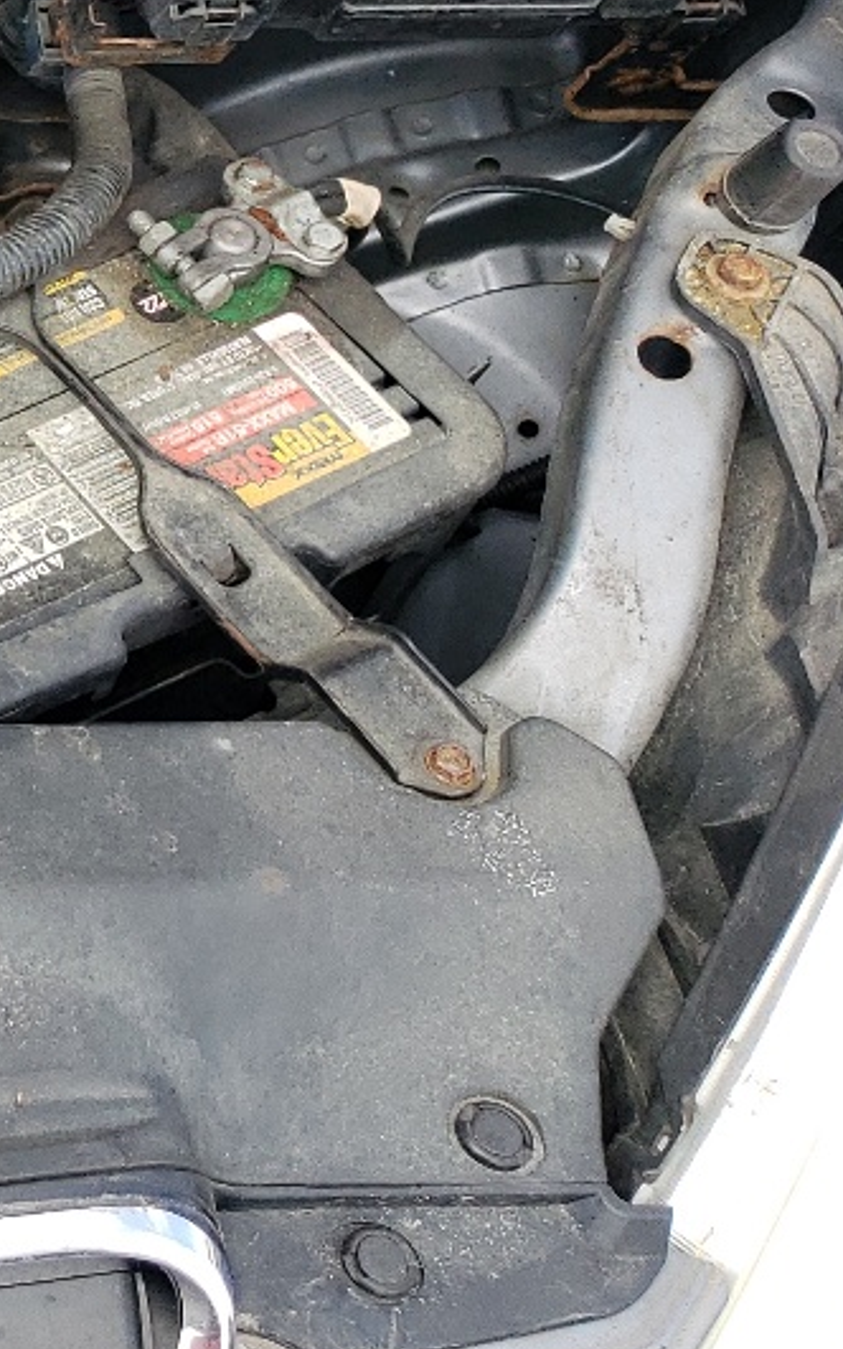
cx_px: -1120
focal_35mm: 83
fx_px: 3050
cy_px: 102
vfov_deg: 24.1
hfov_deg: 12.6
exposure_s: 1/714
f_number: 1.5
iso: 50
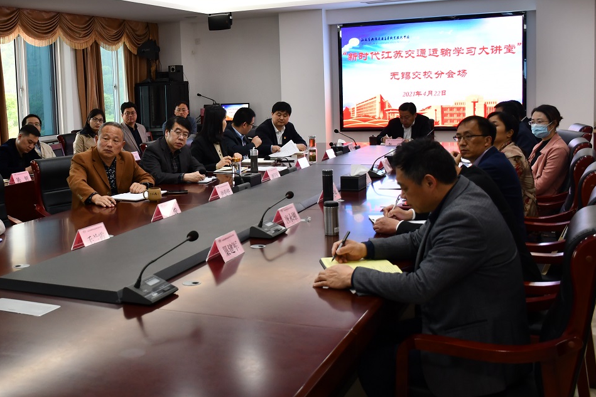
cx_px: 183
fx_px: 729
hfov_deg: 43.6
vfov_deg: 30.4
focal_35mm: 44
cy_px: 154
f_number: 4
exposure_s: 1/60
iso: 400
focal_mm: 20
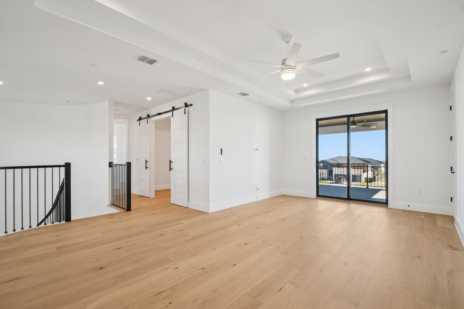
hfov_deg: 100.4
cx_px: 232
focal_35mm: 15
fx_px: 193
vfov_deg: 77.3
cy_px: 154
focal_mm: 10
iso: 400
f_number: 8
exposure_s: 1/40
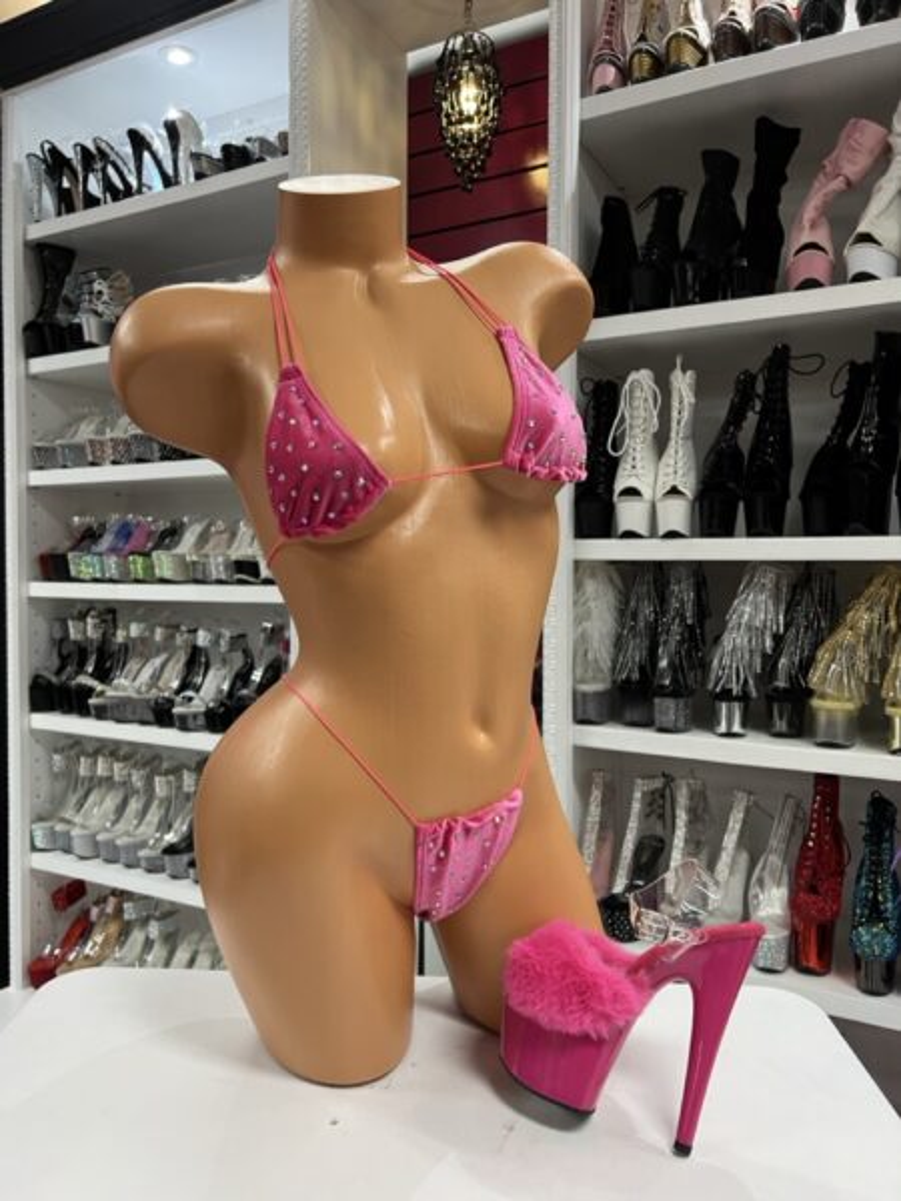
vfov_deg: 67.3
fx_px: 902
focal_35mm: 26
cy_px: 600
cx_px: 450
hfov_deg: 53.1
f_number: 1.5
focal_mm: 5.7
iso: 125
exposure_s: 1/60
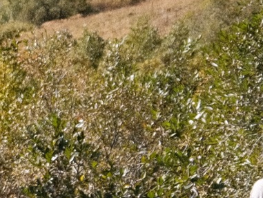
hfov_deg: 7.8
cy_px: 253
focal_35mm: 218
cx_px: -541
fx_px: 1657
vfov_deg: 6.8
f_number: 3.6
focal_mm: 24.3
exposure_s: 1/1400
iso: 320
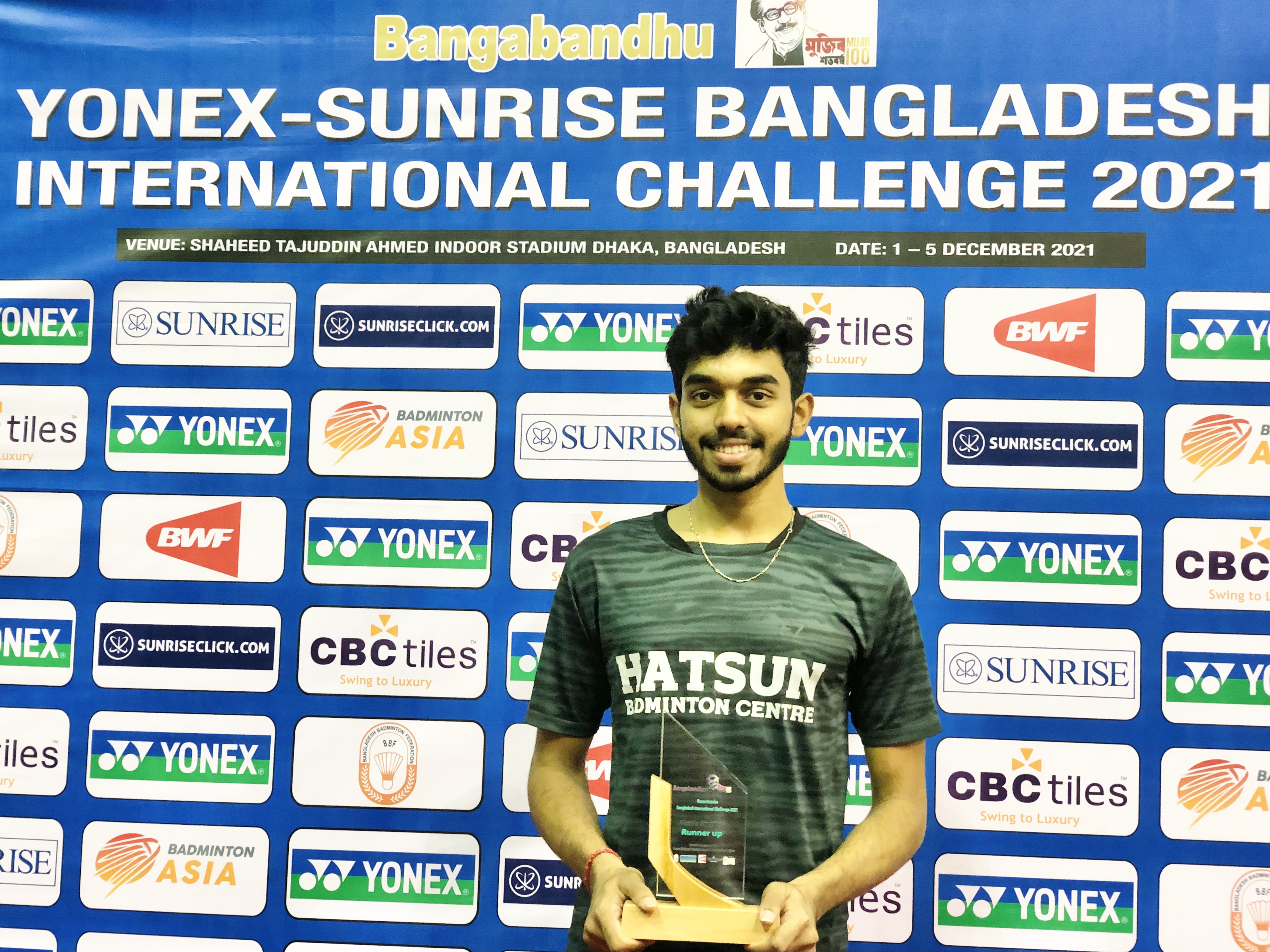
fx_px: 1908
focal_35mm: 52
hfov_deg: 36.8
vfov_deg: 28.0
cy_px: 476
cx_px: 635
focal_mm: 6
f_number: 2.4
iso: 125
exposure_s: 1/25
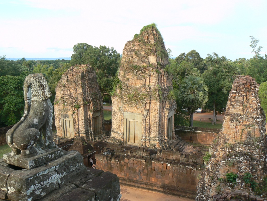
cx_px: 134
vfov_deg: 39.7
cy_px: 100
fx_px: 278
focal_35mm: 36
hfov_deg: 51.4
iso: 80
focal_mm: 6
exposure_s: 1/125
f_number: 5
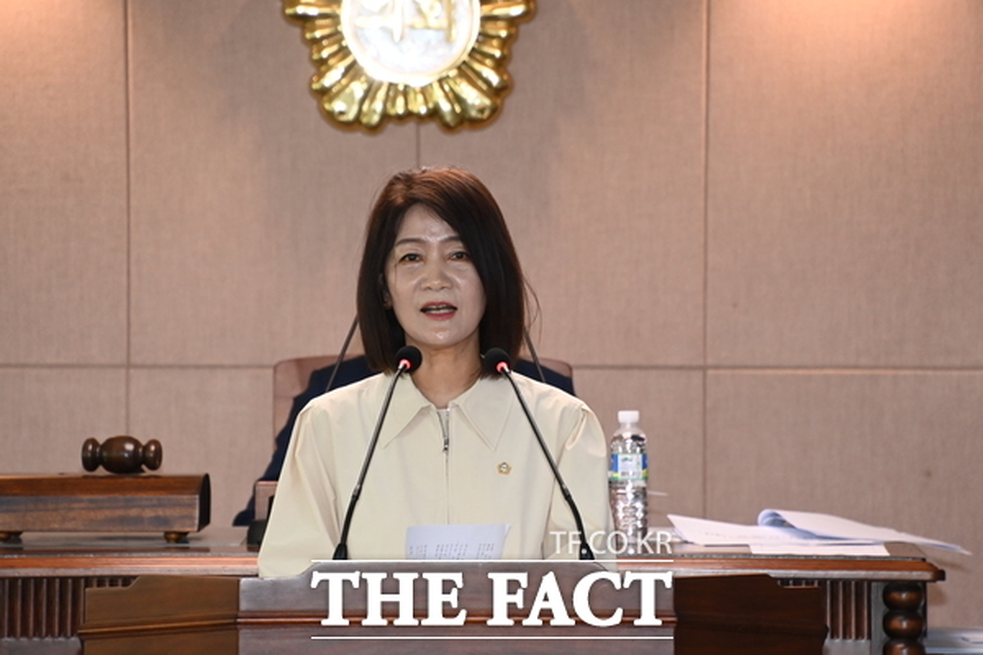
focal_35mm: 300
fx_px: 8191
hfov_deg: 6.9
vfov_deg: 4.6
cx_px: 492
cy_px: 328
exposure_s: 1/250
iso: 2500
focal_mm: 200
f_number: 6.3
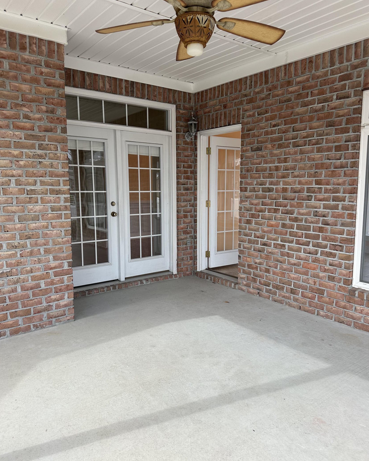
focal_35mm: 26
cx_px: 186
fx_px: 355
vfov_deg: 66.0
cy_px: 234
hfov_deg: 54.9
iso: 80
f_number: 1.78
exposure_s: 1/642
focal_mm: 6.86
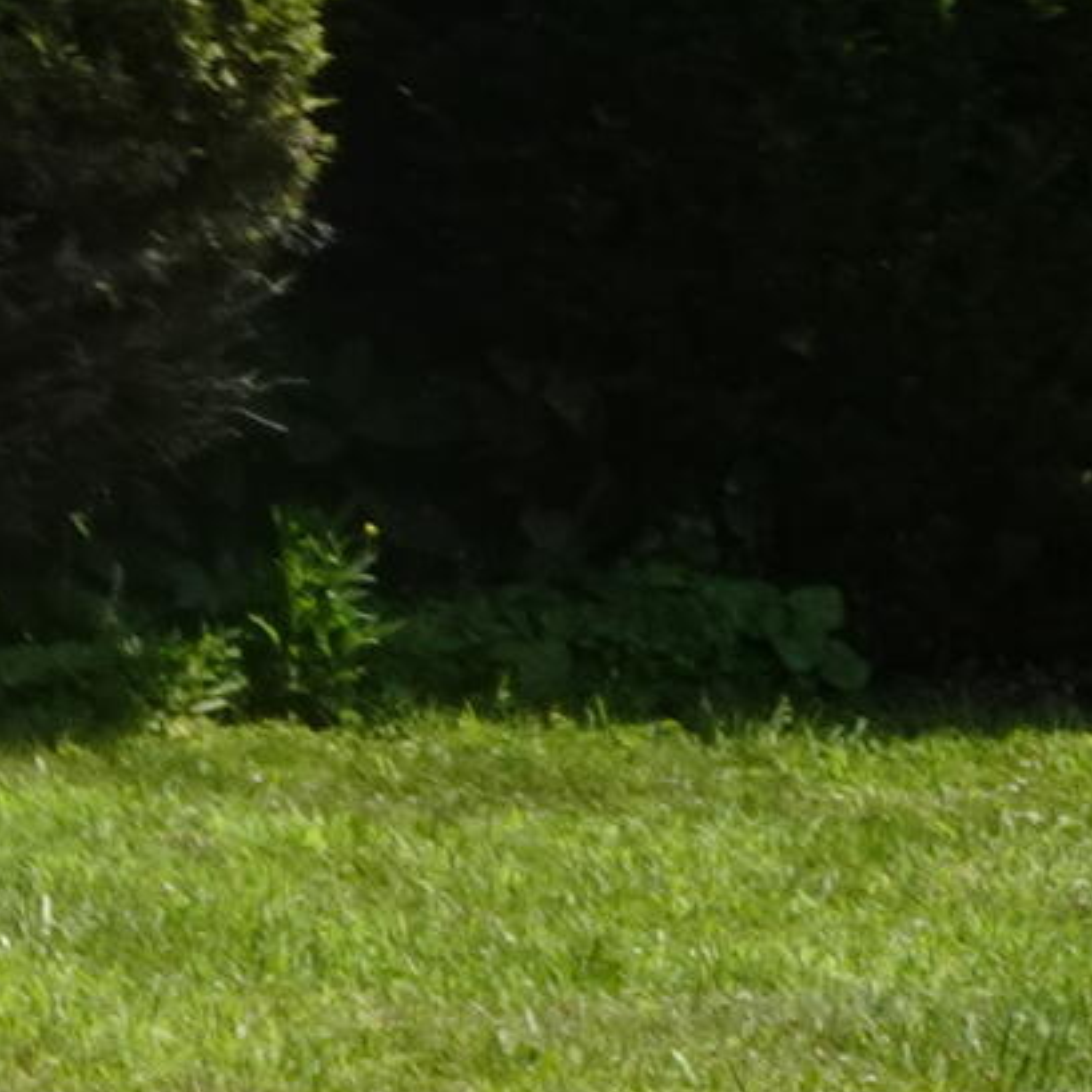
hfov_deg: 5.4
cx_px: -2456
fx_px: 10636
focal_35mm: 298
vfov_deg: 5.7
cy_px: -1105
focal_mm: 7.53
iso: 80
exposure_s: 1/400
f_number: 4.5
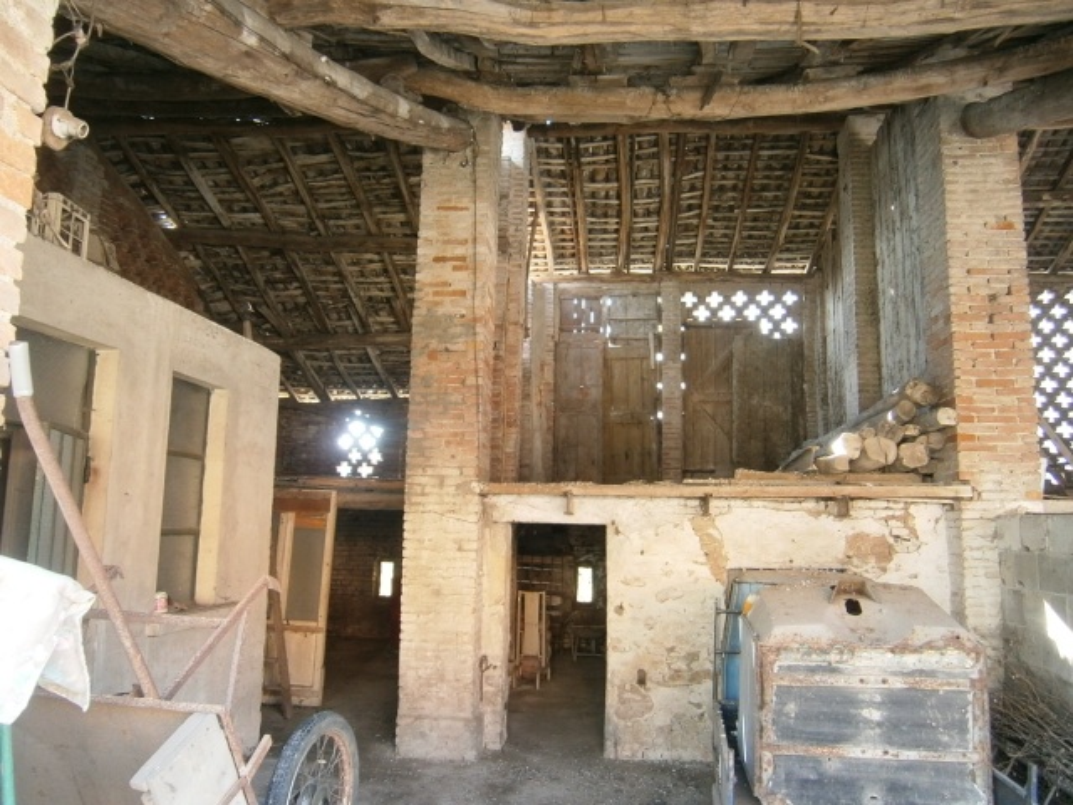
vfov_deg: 53.1
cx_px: 536
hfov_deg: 67.3
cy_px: 402
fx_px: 806
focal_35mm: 26
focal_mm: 4.7
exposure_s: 1/30
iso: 125
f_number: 2.8
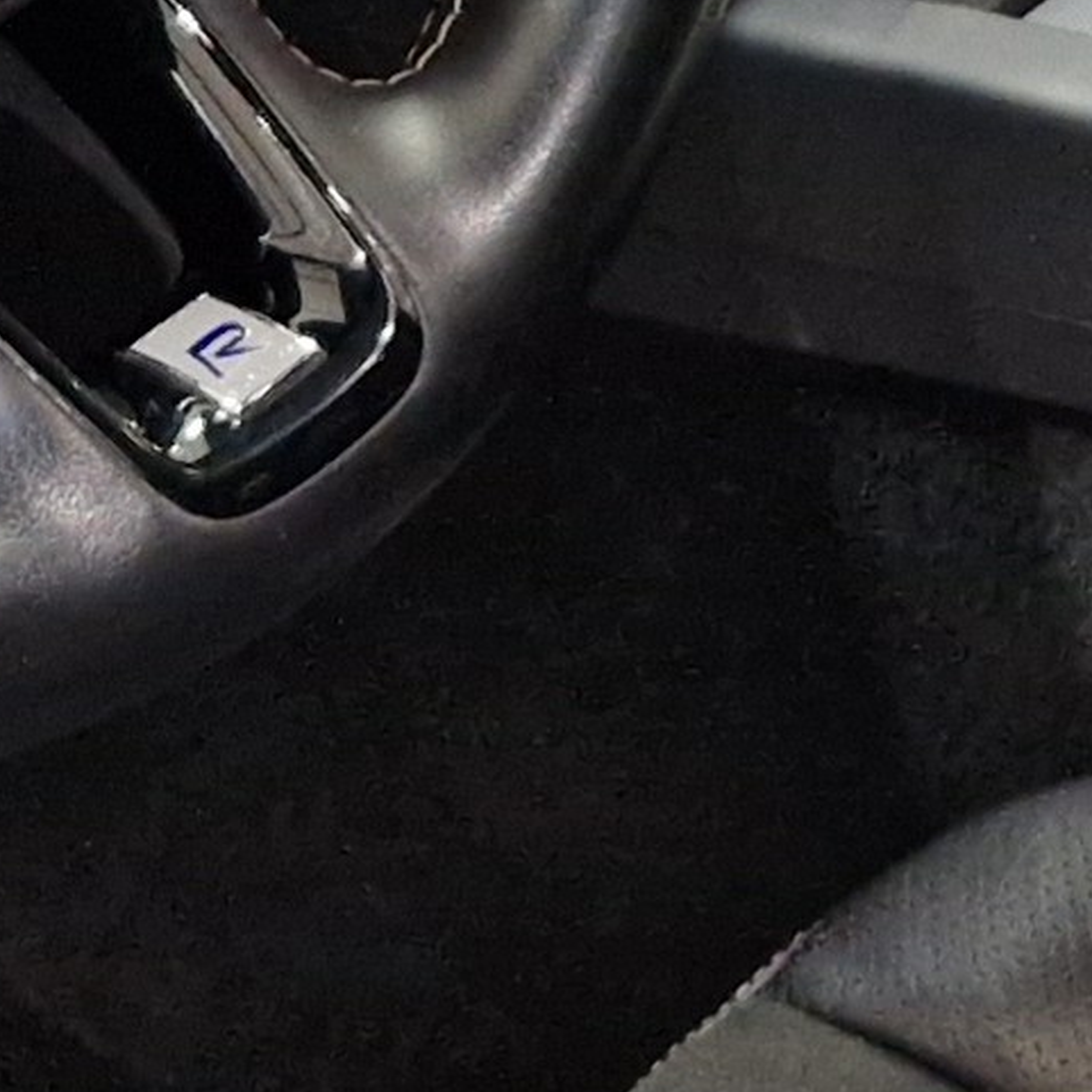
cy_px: 345
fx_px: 6032
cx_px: 1237
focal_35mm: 169
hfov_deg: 10.2
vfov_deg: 10.3
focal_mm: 5.4
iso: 500
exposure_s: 1/100
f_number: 1.8
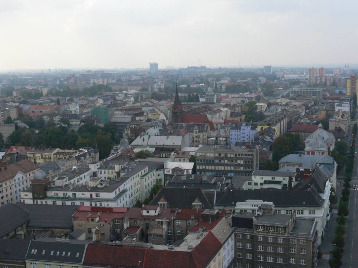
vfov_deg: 33.6
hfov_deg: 43.6
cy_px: 124
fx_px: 445
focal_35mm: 43
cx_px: 219
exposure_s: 1/400
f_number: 6.3
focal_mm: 7.4
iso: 200
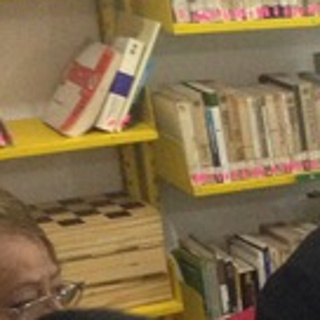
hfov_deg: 10.9
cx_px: 751
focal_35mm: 137
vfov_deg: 12.5
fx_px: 1433
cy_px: 362
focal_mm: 4.12
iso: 400
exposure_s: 1/17
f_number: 2.4
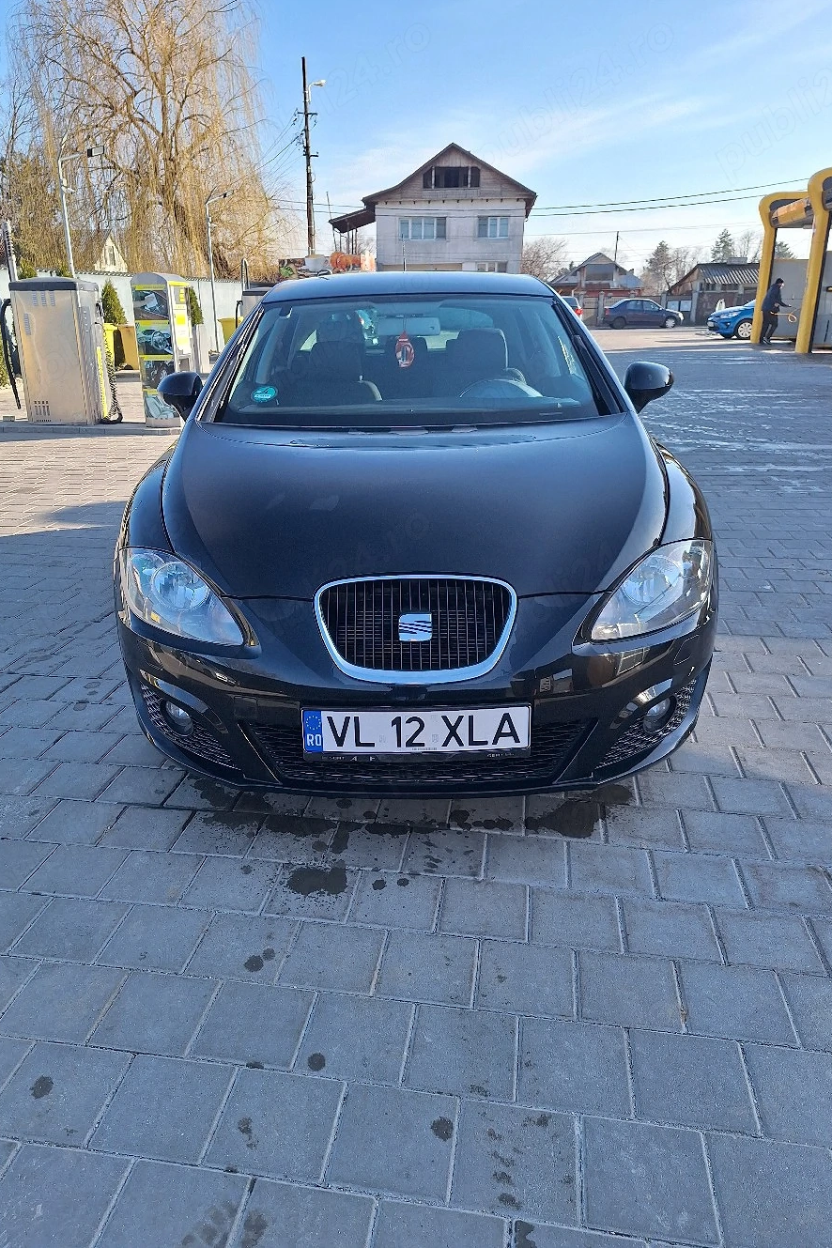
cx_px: 392
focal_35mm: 24
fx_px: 832
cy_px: 623
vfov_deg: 73.7
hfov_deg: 53.1
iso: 40
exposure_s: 1/769
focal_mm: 5.54
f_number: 1.8
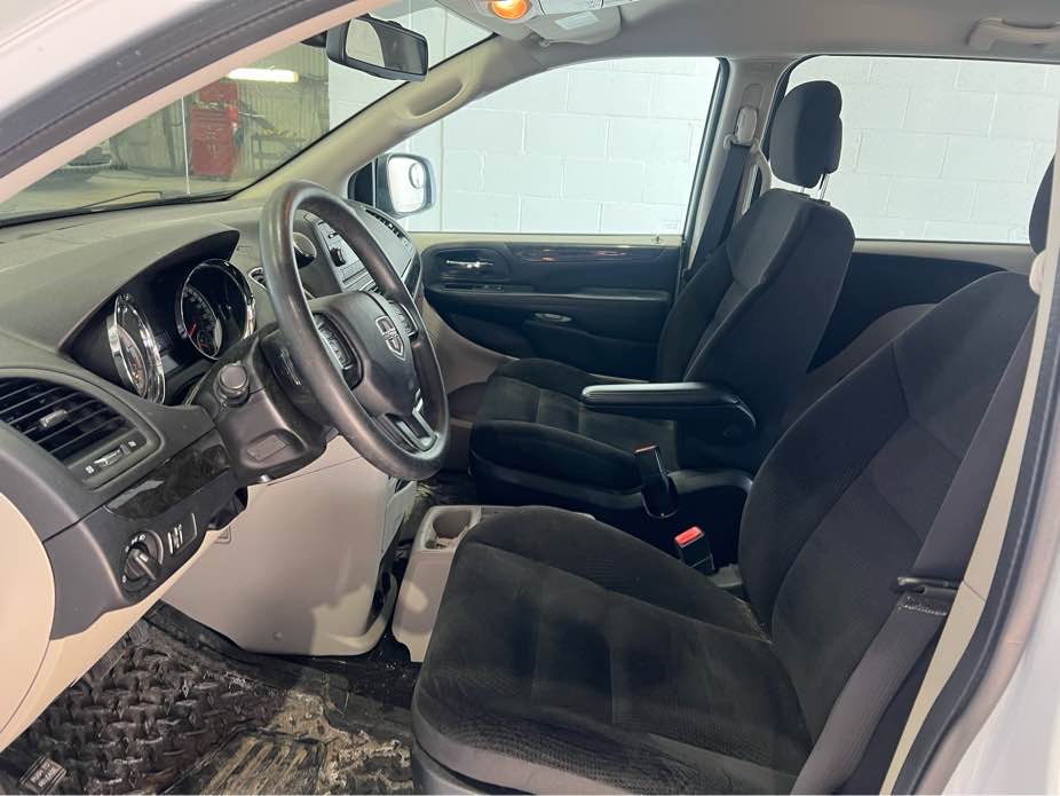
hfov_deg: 67.3
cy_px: 398
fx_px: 796
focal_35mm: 26
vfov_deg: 53.1
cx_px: 530
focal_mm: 5.7
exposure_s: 1/70
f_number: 1.5
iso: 125
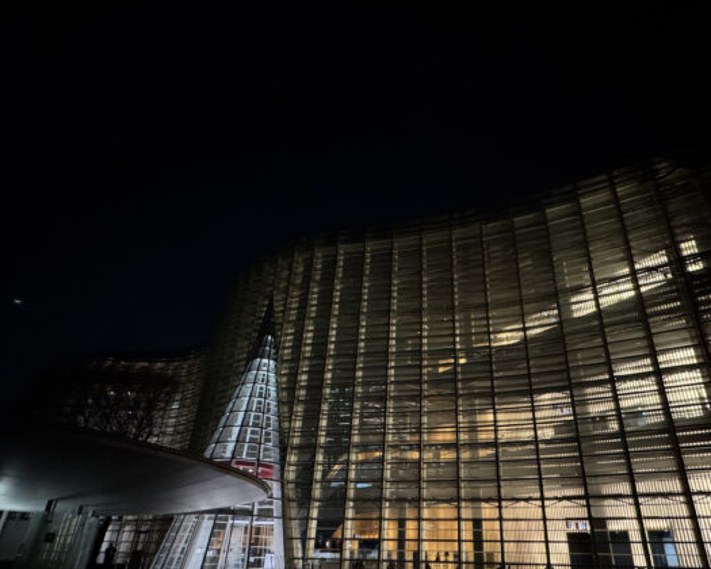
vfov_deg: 66.3
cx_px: 406
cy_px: 378
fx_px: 421
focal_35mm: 20
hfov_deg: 79.9
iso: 400
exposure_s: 1/50
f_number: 2.2
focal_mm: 2.22
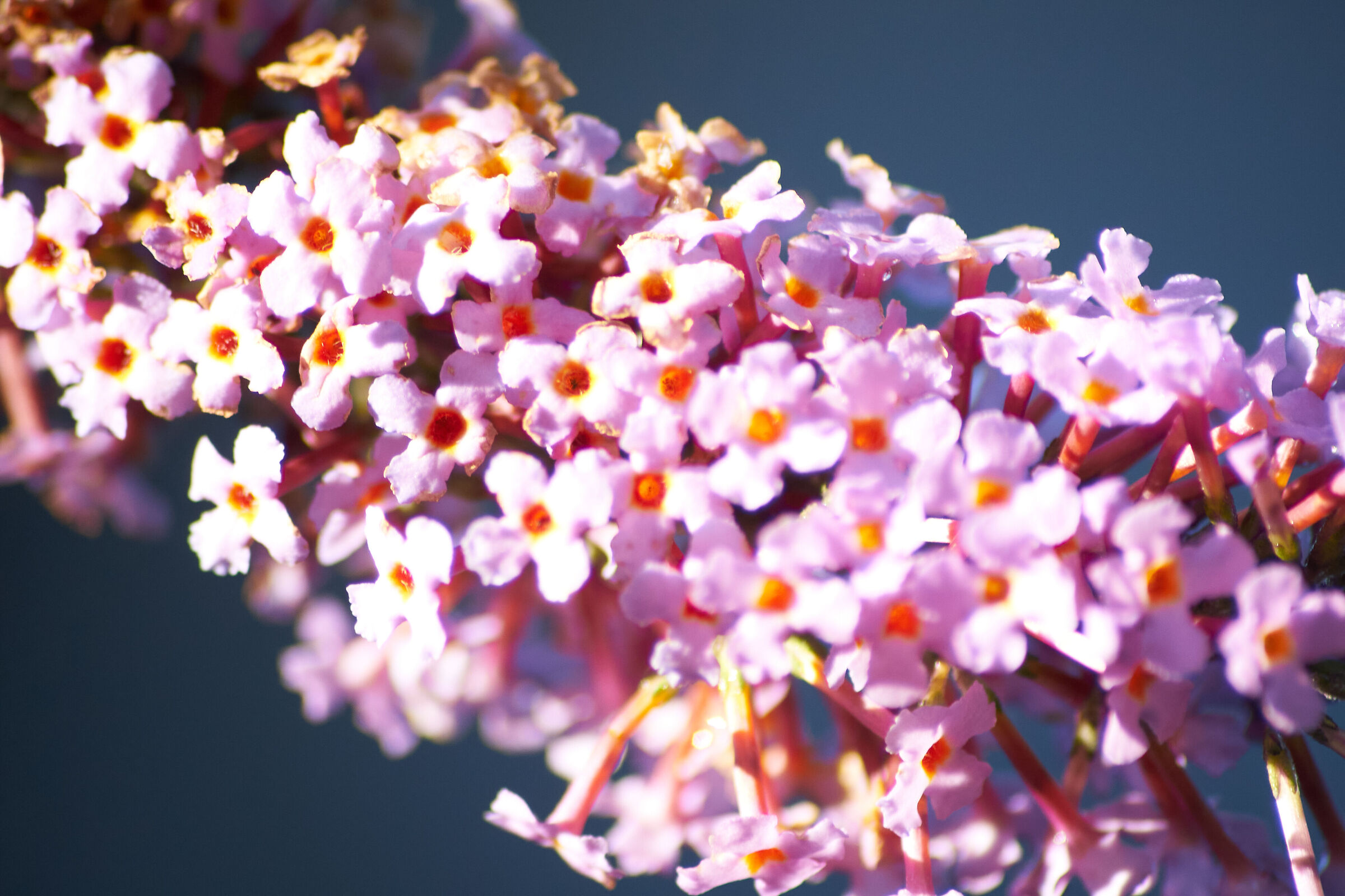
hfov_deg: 4.6
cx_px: 672
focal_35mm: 450
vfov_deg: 3.1
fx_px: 16811
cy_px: 448
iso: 800
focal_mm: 300
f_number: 5.6
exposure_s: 1/500
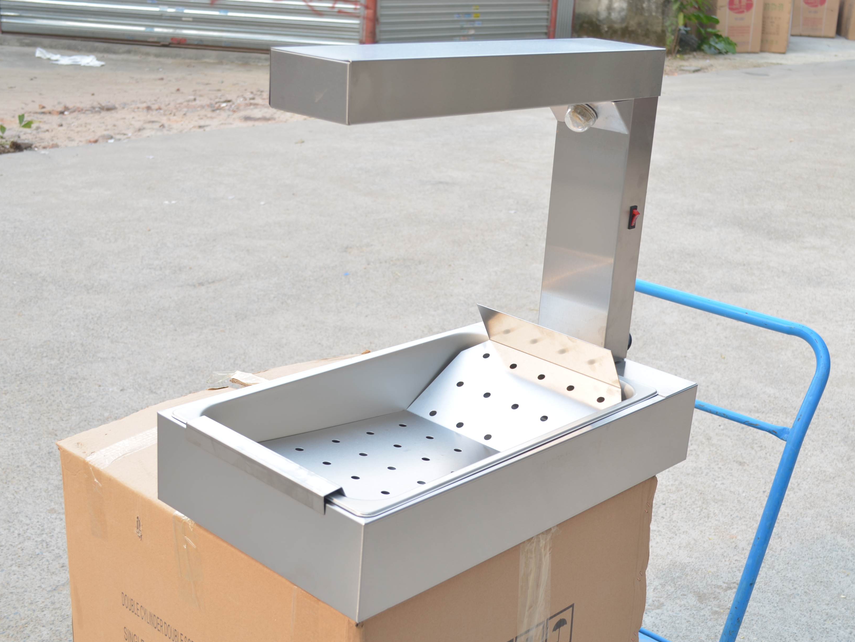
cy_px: 322
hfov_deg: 40.0
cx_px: 473
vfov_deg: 30.5
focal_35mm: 48
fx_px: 1174
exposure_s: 1/40
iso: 100
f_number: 5.6
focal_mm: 29
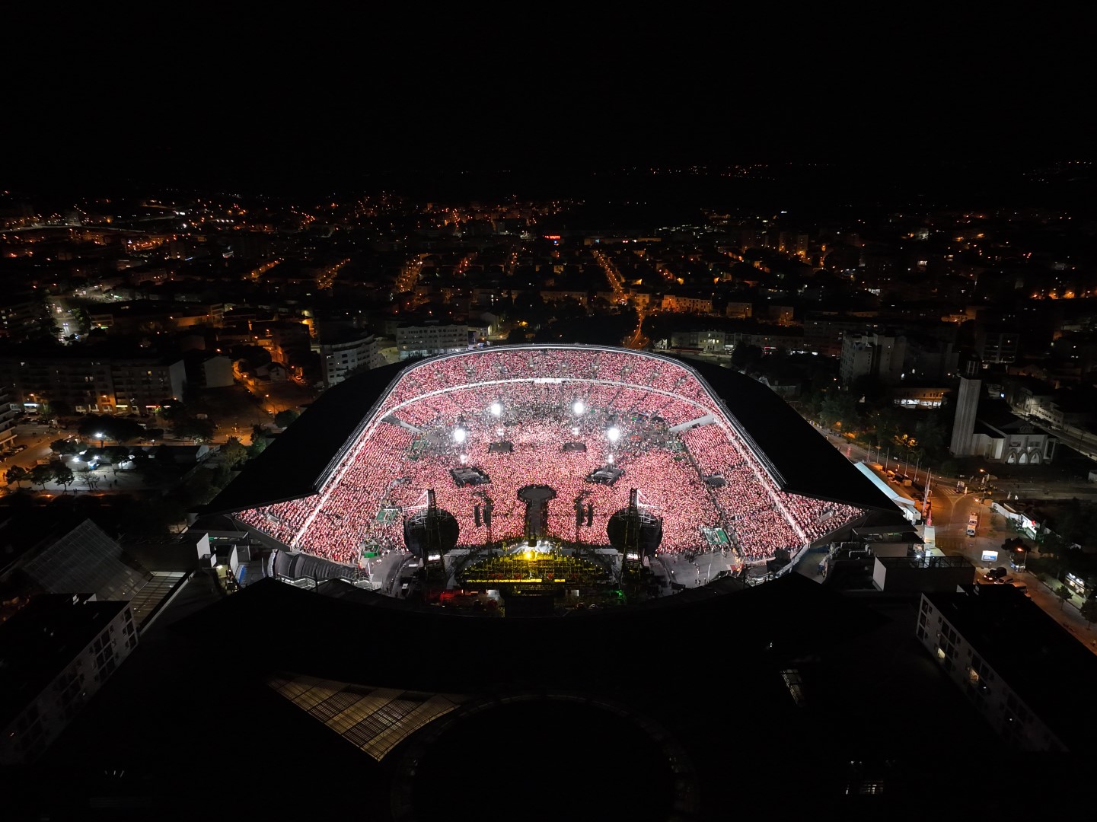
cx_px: 548
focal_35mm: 24
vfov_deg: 56.8
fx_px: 760
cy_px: 411
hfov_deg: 71.6
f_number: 2.8
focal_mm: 12.29
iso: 1600
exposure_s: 1/50
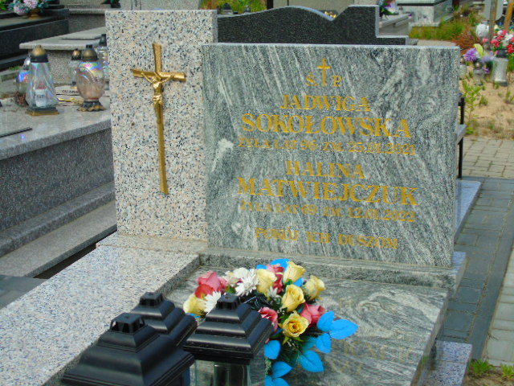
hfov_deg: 31.2
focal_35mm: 62
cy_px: 193
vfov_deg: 23.7
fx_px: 921
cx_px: 257
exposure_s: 1/400
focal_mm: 11
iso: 80
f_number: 4.5
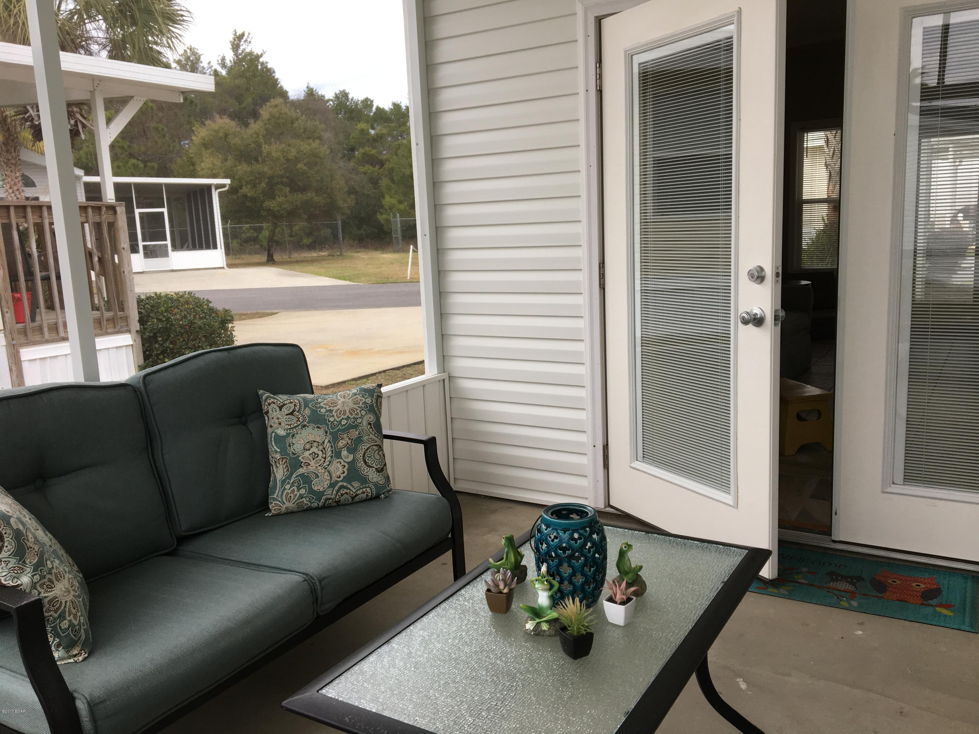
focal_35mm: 29
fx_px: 820
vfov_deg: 48.2
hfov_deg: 61.7
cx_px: 490
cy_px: 367
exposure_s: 1/60
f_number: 2.2
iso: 32
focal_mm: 4.15
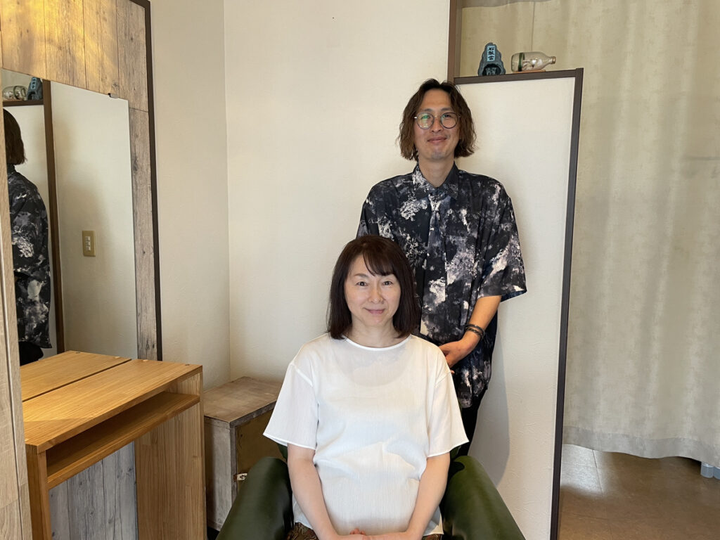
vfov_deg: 53.1
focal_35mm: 26
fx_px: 541
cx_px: 360
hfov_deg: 67.3
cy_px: 270
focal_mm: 4.2
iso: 80
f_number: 1.6
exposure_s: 1/50
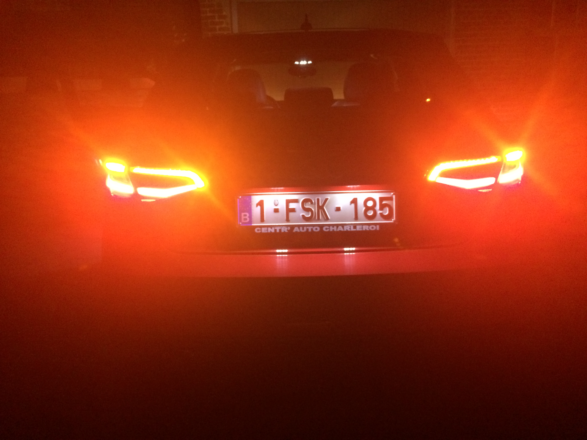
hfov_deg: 61.7
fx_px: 492
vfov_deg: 48.2
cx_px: 294
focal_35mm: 29
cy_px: 220
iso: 500
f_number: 2.2
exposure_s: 1/15
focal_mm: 4.15
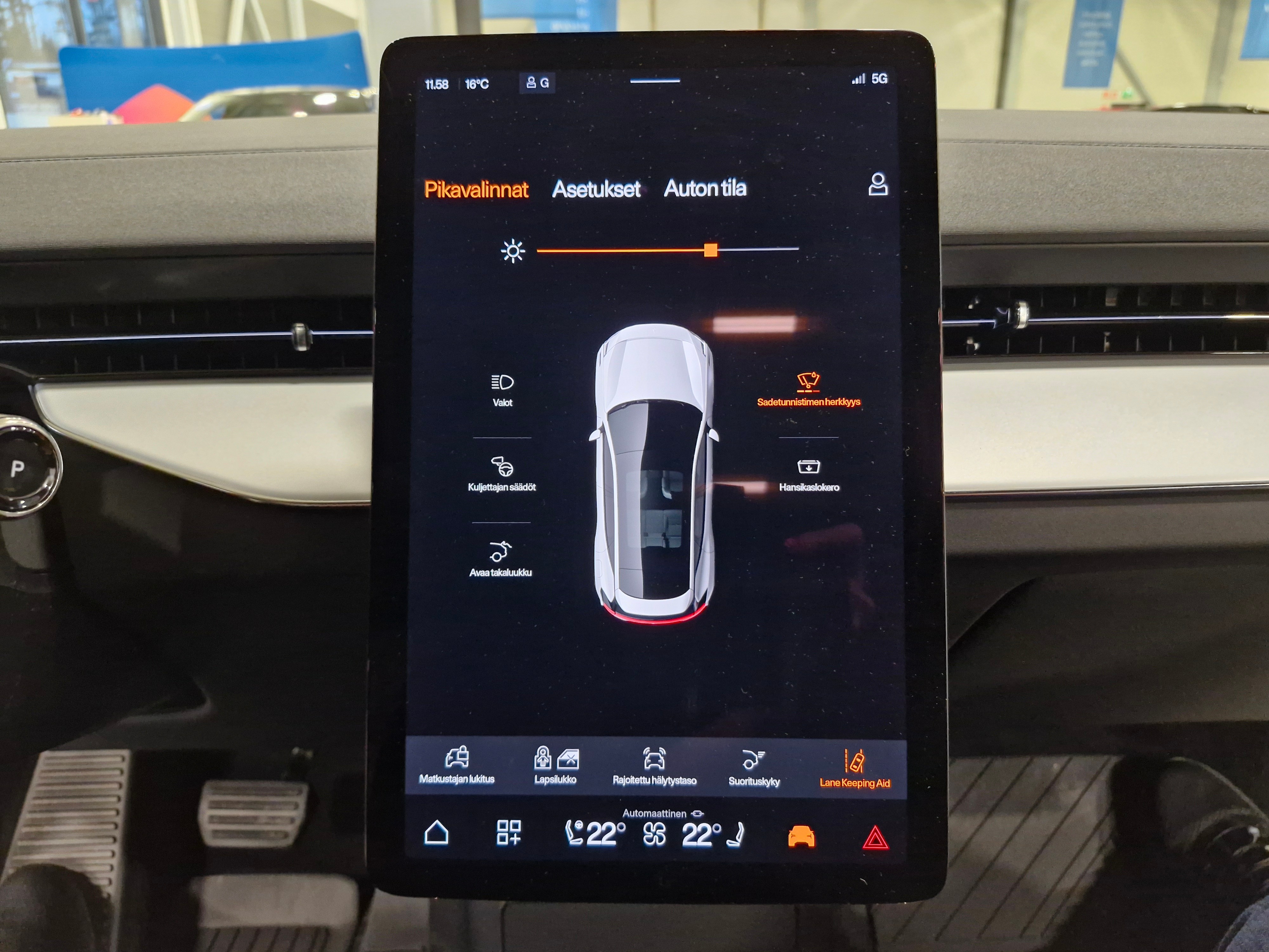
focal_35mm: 23
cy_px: 476
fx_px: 843
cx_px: 634
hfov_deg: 73.9
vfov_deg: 58.9
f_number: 1.8
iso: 1000
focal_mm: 5.54
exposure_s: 1/100
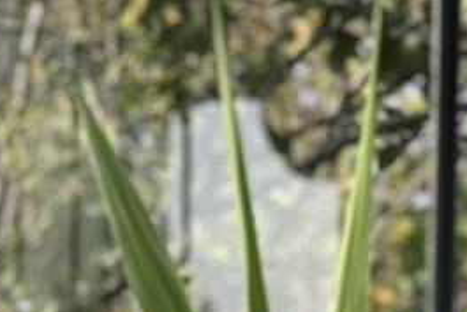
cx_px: -189
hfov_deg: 8.1
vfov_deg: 5.2
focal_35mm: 251
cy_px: 919
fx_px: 3258
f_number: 1.78
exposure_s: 1/448
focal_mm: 6.76
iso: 64
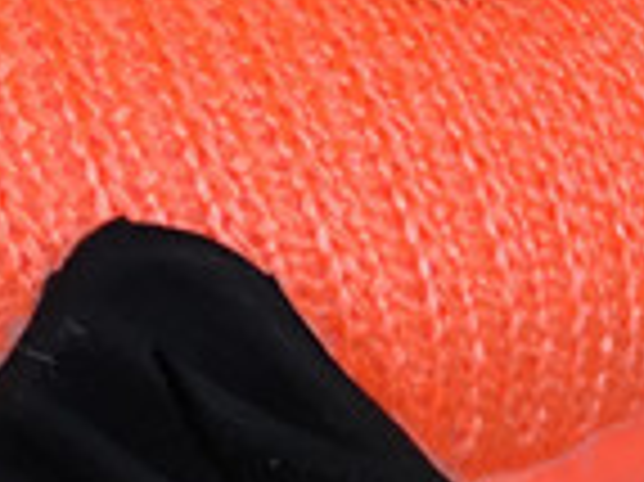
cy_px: -182
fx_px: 3625
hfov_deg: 9.3
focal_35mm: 195
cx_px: -761
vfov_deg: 7.5
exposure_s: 1/288
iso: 25
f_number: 2.4
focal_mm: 3.3
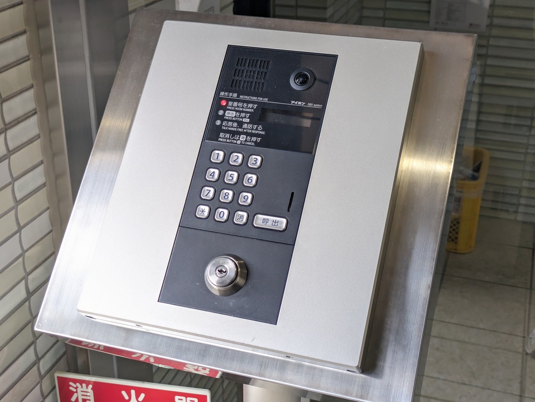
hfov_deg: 37.5
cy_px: 201
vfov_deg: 28.6
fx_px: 789
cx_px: 268
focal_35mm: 51
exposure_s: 1/120
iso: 118
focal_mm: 5.43
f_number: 1.89
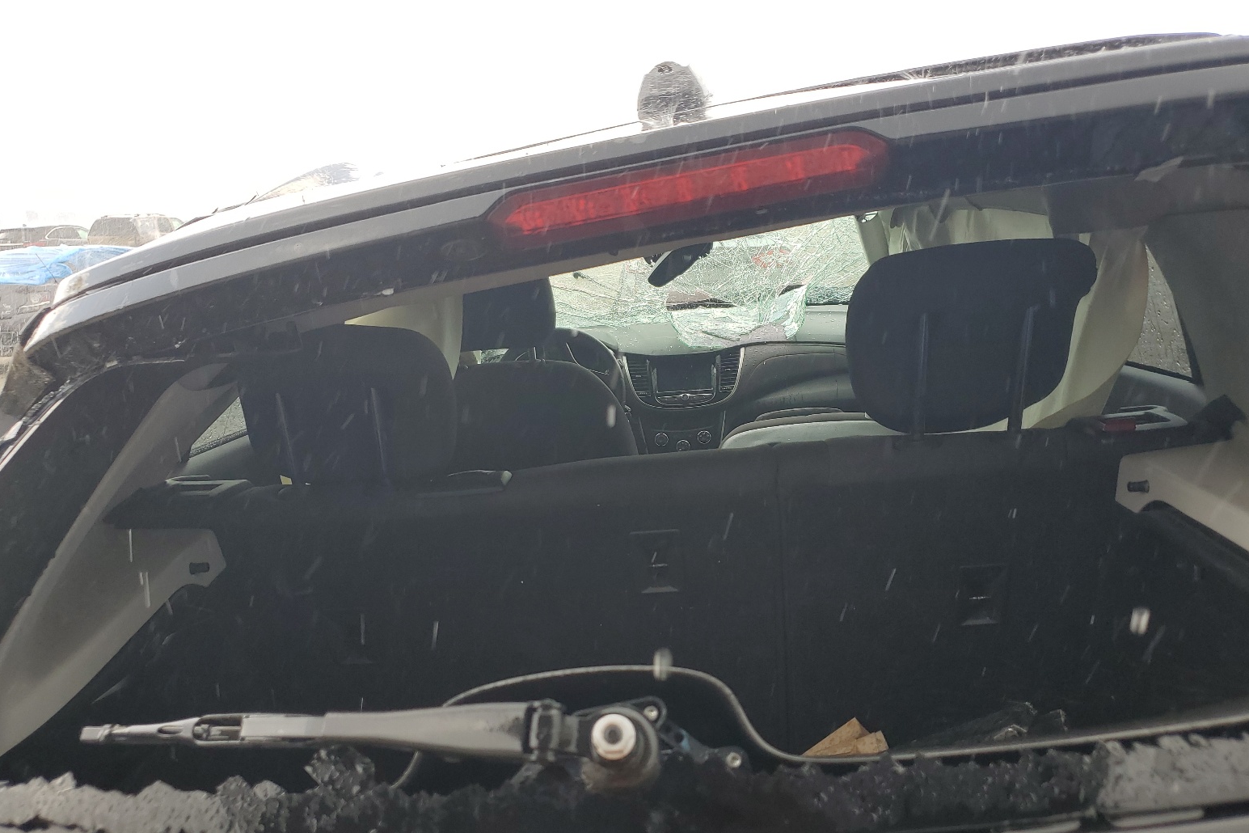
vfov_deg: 46.3
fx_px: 971
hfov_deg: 65.5
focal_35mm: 28
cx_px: 631
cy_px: 458
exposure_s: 1/370
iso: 50
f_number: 1.5
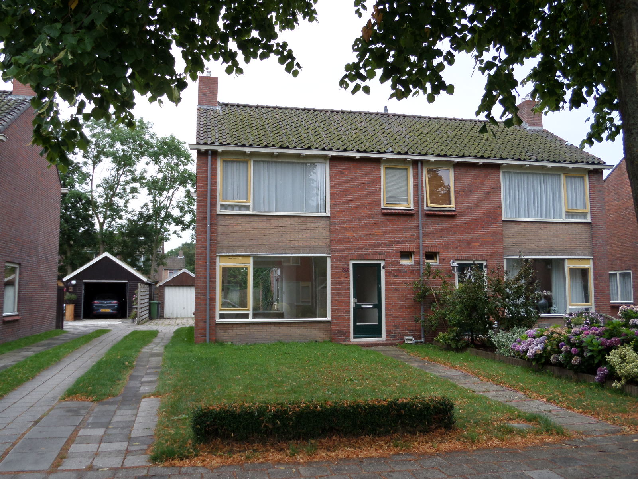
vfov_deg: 44.2
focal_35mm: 32
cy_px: 240
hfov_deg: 56.8
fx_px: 590
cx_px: 319
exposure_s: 1/90
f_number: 3.4
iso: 80
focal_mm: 5.3
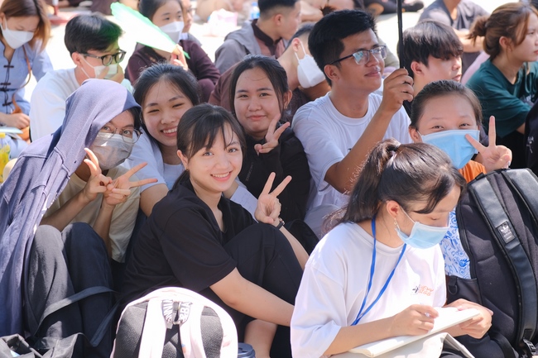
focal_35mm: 84
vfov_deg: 16.3
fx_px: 1255
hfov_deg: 24.2
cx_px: 269
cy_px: 179
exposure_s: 1/250
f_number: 3.6
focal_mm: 56
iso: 400
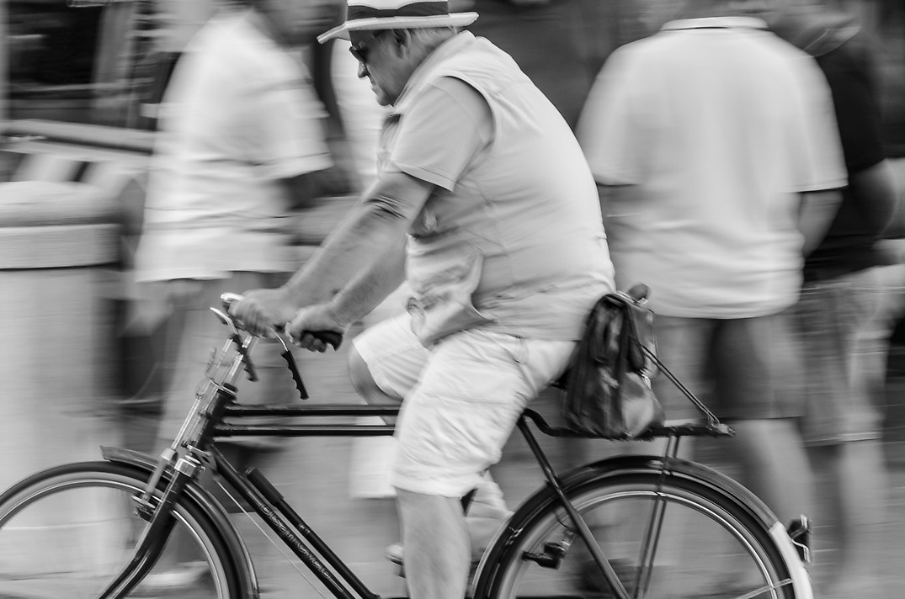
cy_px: 207
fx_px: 7225
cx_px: 468
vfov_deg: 4.7
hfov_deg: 7.2
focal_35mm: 288
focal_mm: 86
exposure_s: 1/40
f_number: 6.3
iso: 100
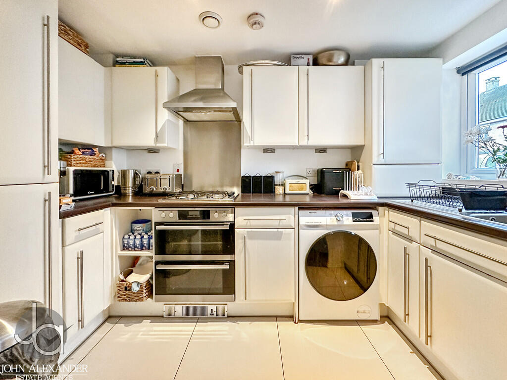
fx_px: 205
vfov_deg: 85.7
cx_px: 254
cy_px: 190
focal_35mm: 14
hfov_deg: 102.1
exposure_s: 1/50
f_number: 2.2
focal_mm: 2.22
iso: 320
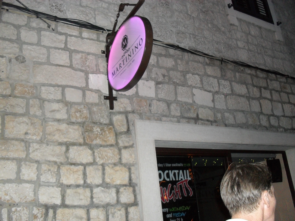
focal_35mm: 35
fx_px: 298
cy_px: 110
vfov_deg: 40.7
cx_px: 148
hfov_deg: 52.6
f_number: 3.2
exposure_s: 1/45
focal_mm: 6.3
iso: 200
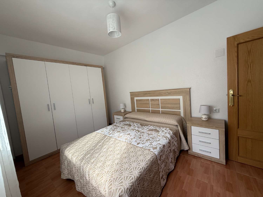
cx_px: 132
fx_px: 106
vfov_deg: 85.7
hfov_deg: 102.1
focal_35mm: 14
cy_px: 98
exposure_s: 1/99
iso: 50
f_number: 2.2
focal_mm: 2.22
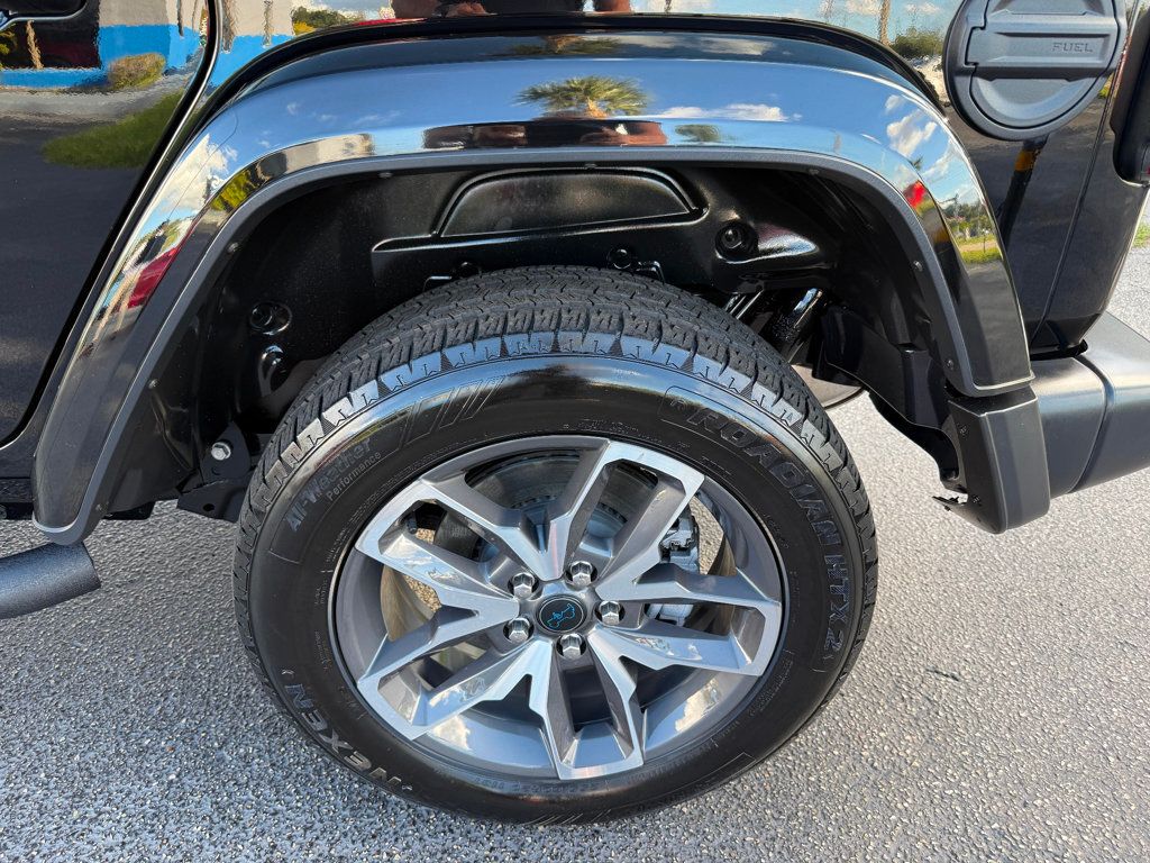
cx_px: 575
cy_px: 432
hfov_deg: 71.6
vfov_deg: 56.8
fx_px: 797
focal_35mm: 24
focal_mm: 6.76
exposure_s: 1/121
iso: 64
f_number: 1.78
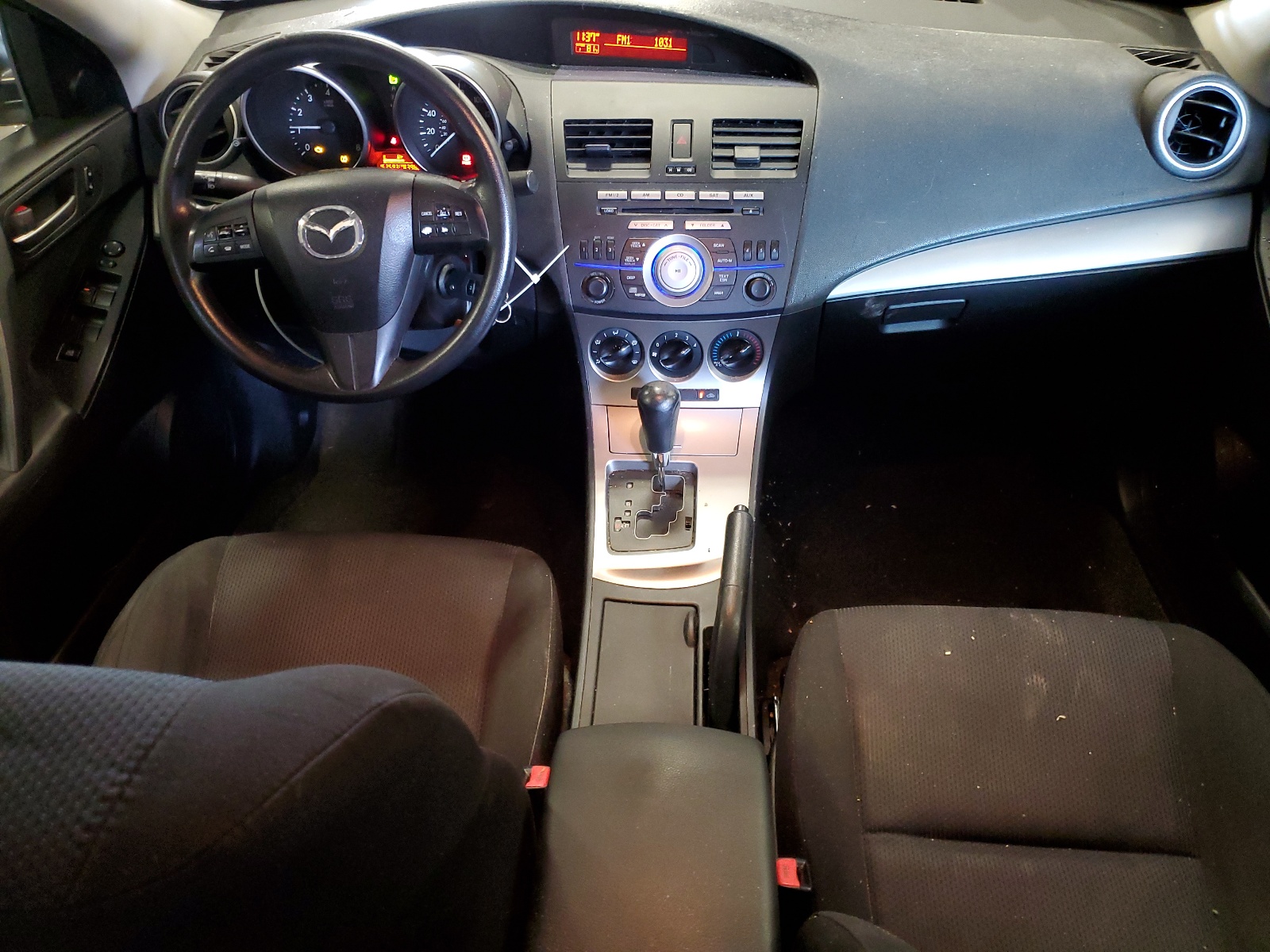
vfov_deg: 53.1
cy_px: 476
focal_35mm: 26
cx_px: 635
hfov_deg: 67.3
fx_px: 954
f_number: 1.5
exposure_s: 1/20
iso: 286
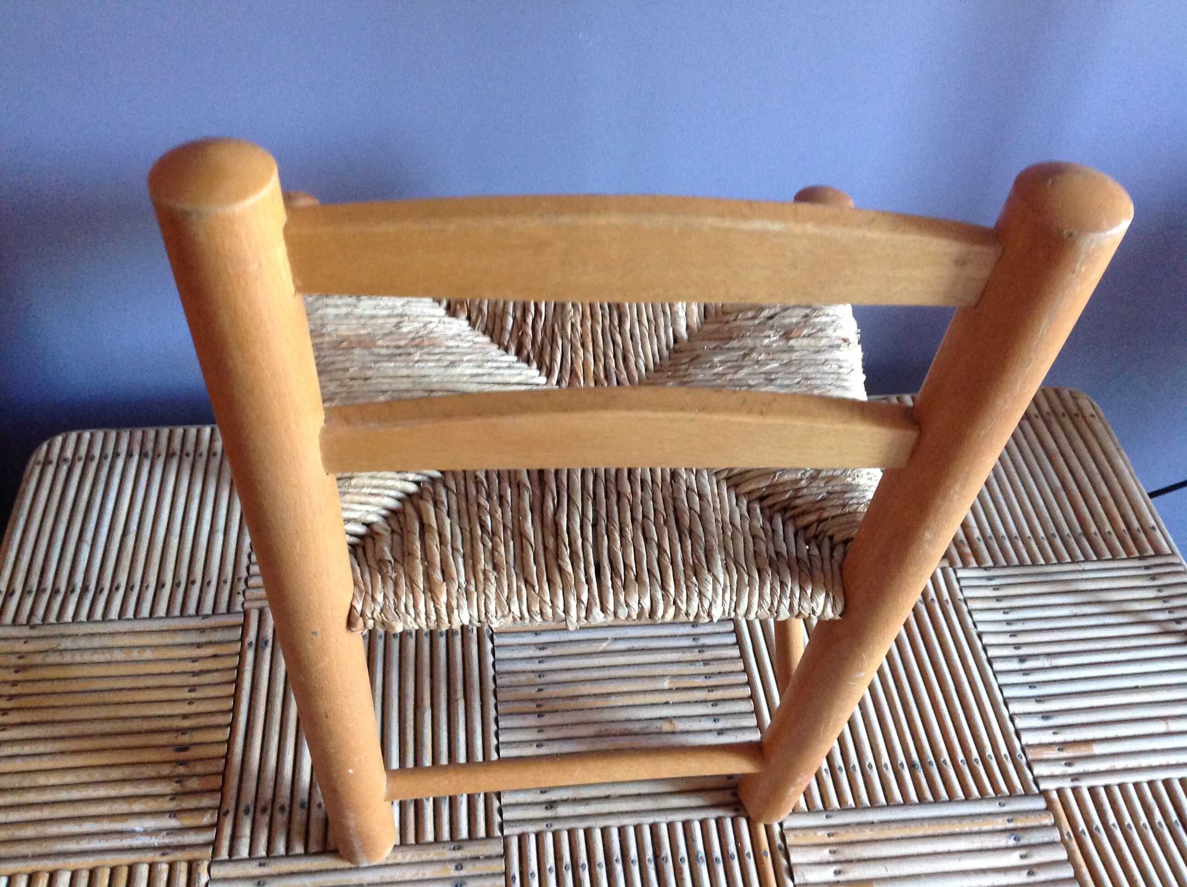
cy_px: 444
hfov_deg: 52.7
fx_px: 1198
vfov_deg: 40.6
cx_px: 594
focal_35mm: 35
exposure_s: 1/15
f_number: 2.4
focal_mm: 4.28
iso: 320
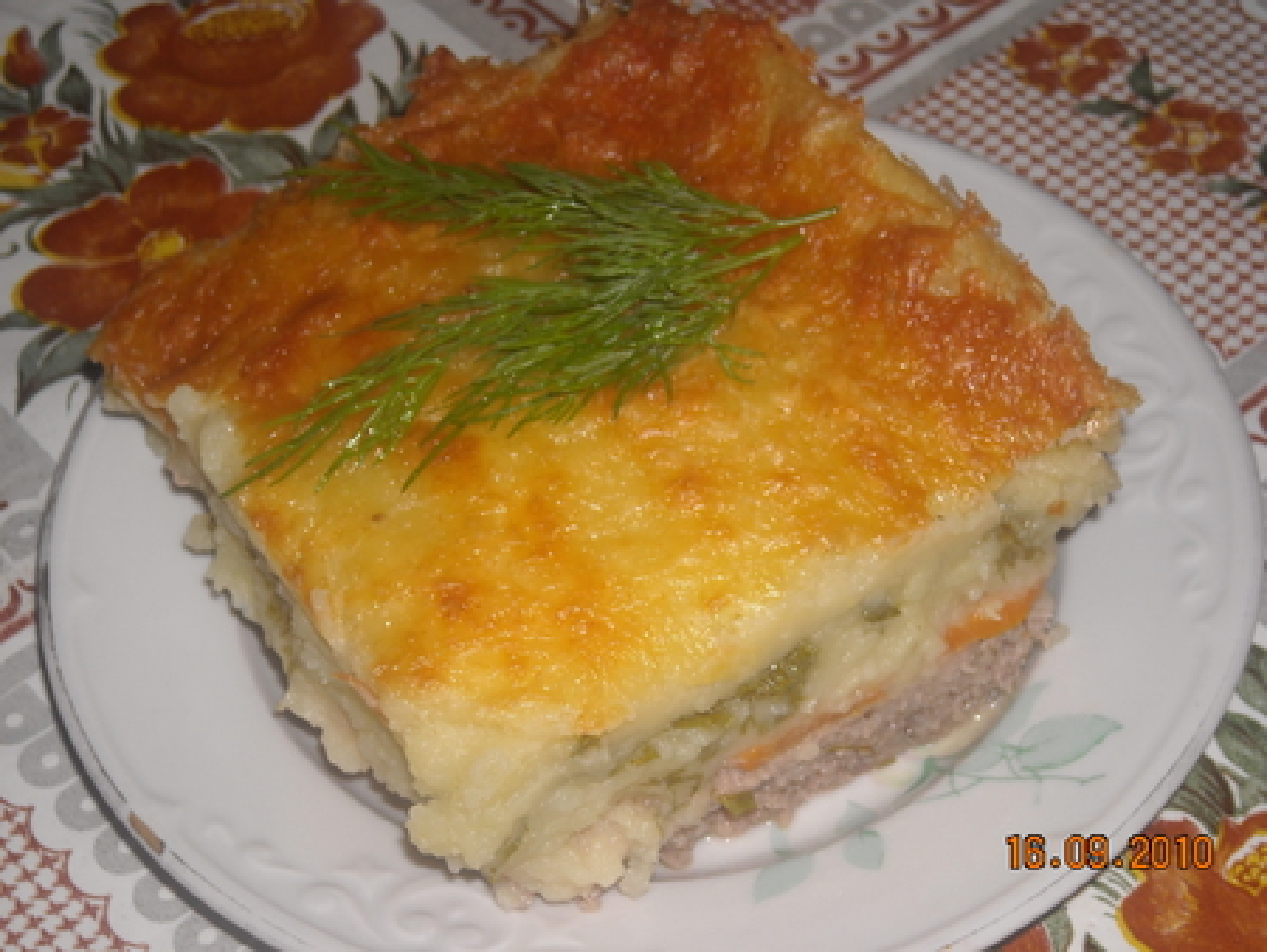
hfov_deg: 25.6
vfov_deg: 19.4
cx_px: 634
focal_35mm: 76
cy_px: 476
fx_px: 2783
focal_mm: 12.3
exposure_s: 1/125
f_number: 7.7
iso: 64
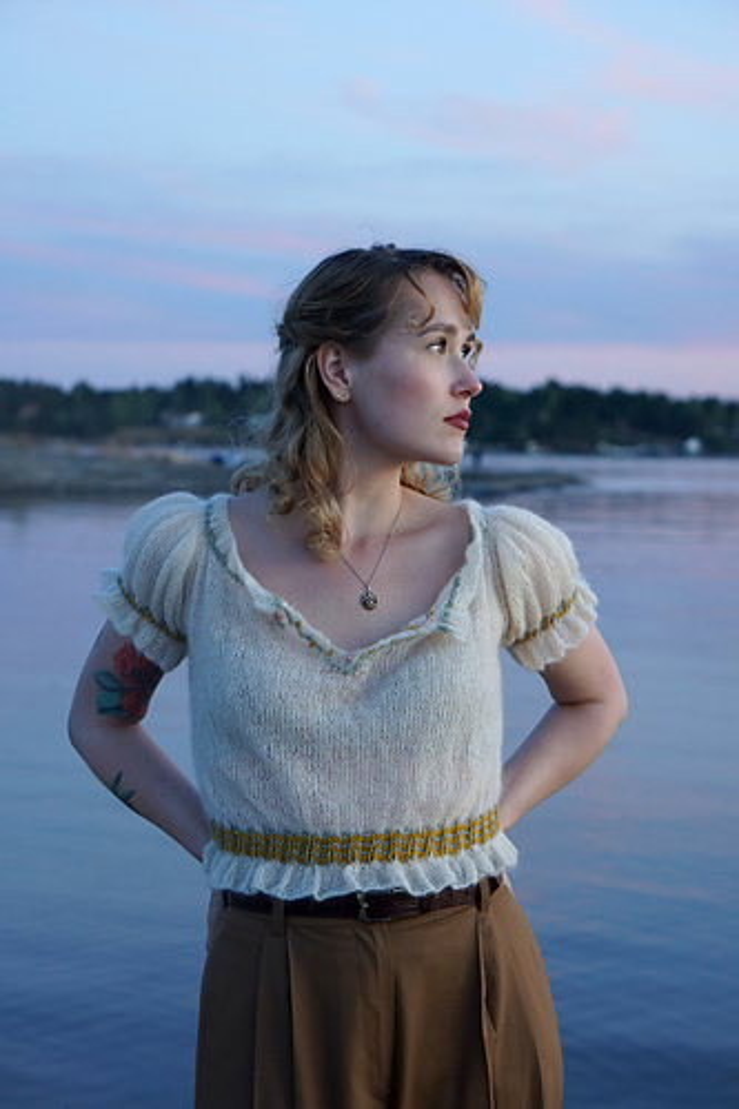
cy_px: 554
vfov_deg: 27.0
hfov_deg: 18.2
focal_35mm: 75
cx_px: 370
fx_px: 2311
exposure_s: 1/100
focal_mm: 50
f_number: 4
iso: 640
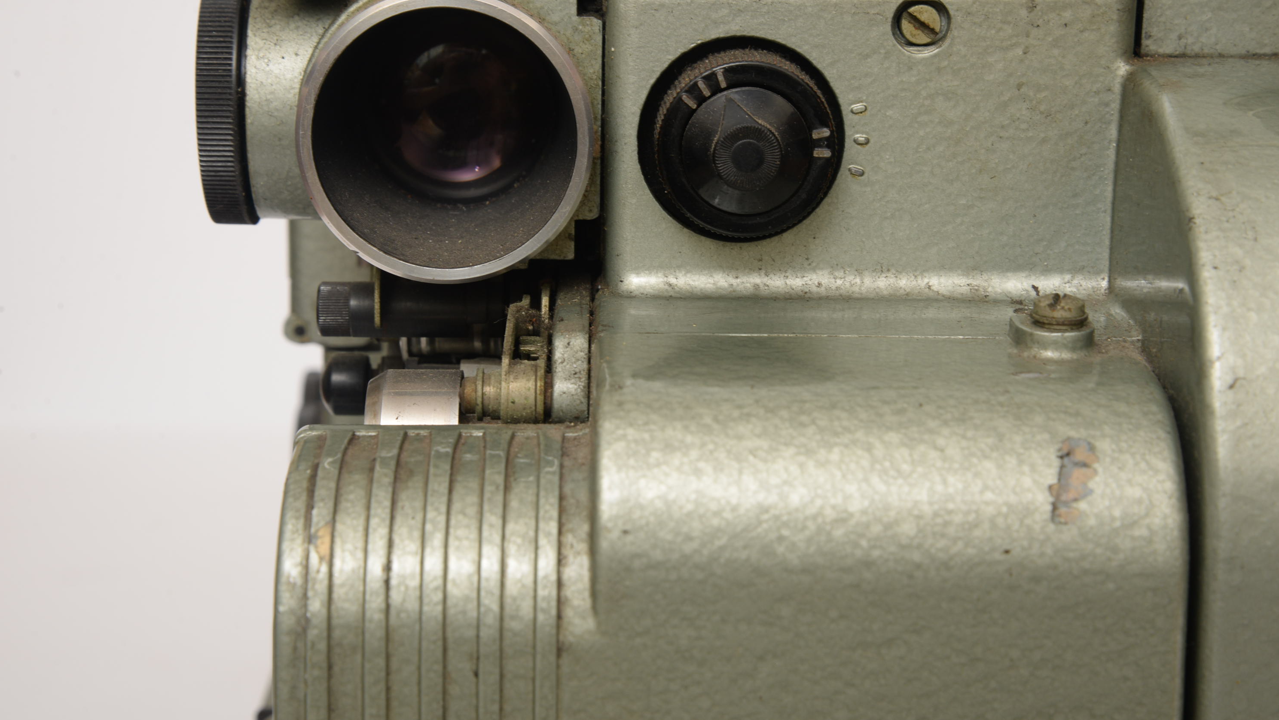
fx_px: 3052
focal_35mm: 90
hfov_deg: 23.7
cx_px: 636
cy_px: 297
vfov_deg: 13.4
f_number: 13
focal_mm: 85
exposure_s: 1/125
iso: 400
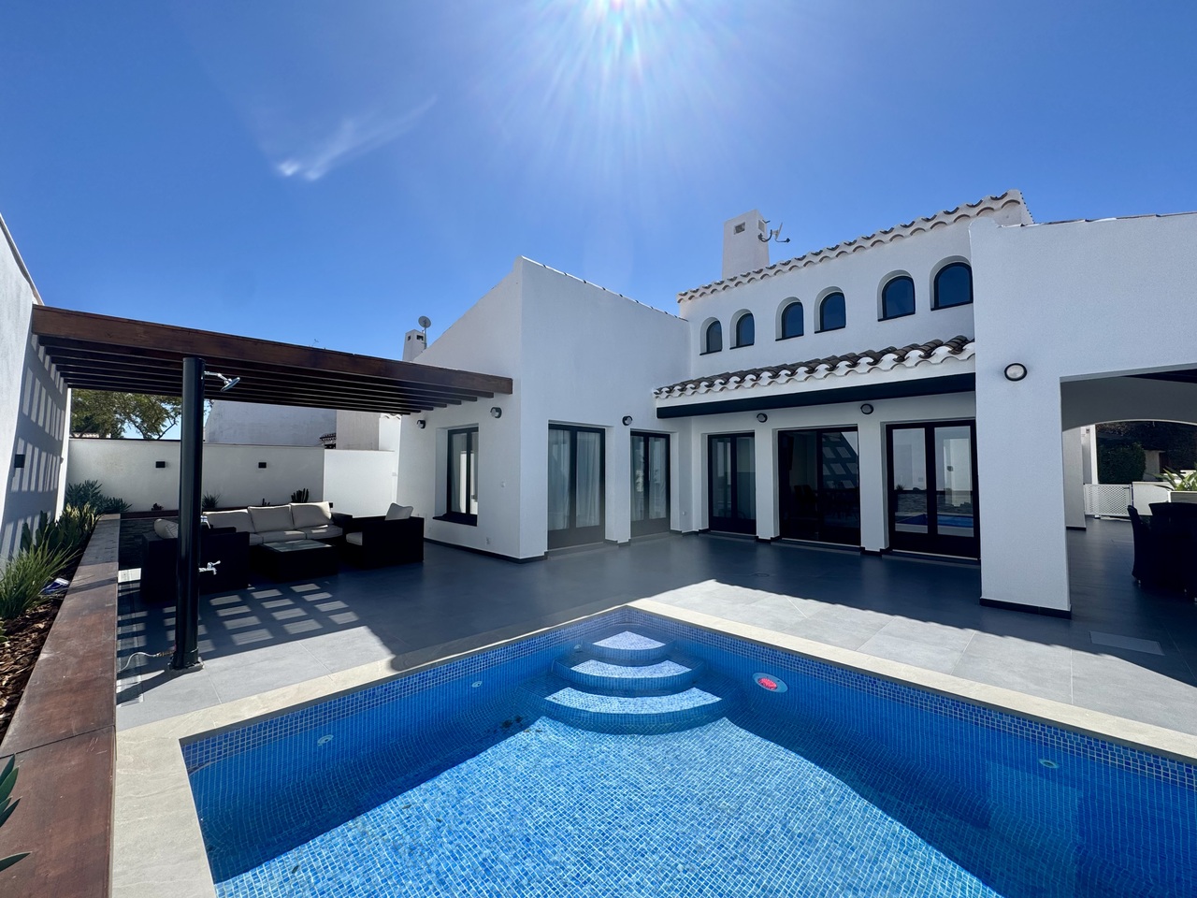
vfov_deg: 85.7
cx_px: 598
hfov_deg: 102.1
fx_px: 484
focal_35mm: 14
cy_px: 449
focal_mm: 2.22
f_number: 2.2
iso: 50
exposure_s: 1/2028
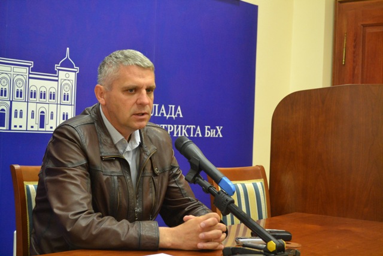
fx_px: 607
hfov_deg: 35.0
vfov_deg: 23.8
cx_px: 192
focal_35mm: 57
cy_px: 128
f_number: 5
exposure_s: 1/60
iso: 2200
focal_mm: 38
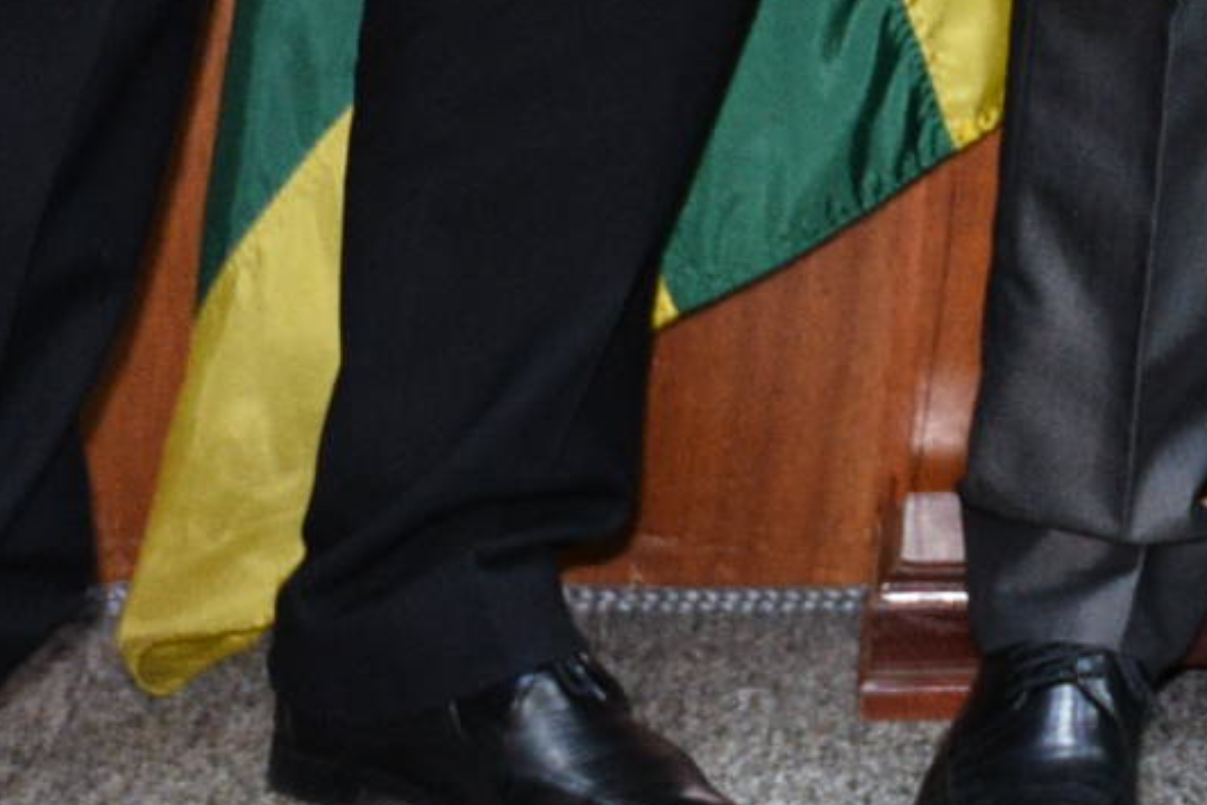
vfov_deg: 7.8
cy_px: -1113
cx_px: 2058
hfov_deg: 11.7
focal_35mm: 164
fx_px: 5500
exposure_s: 1/60
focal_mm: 29
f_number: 4.5
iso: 1250
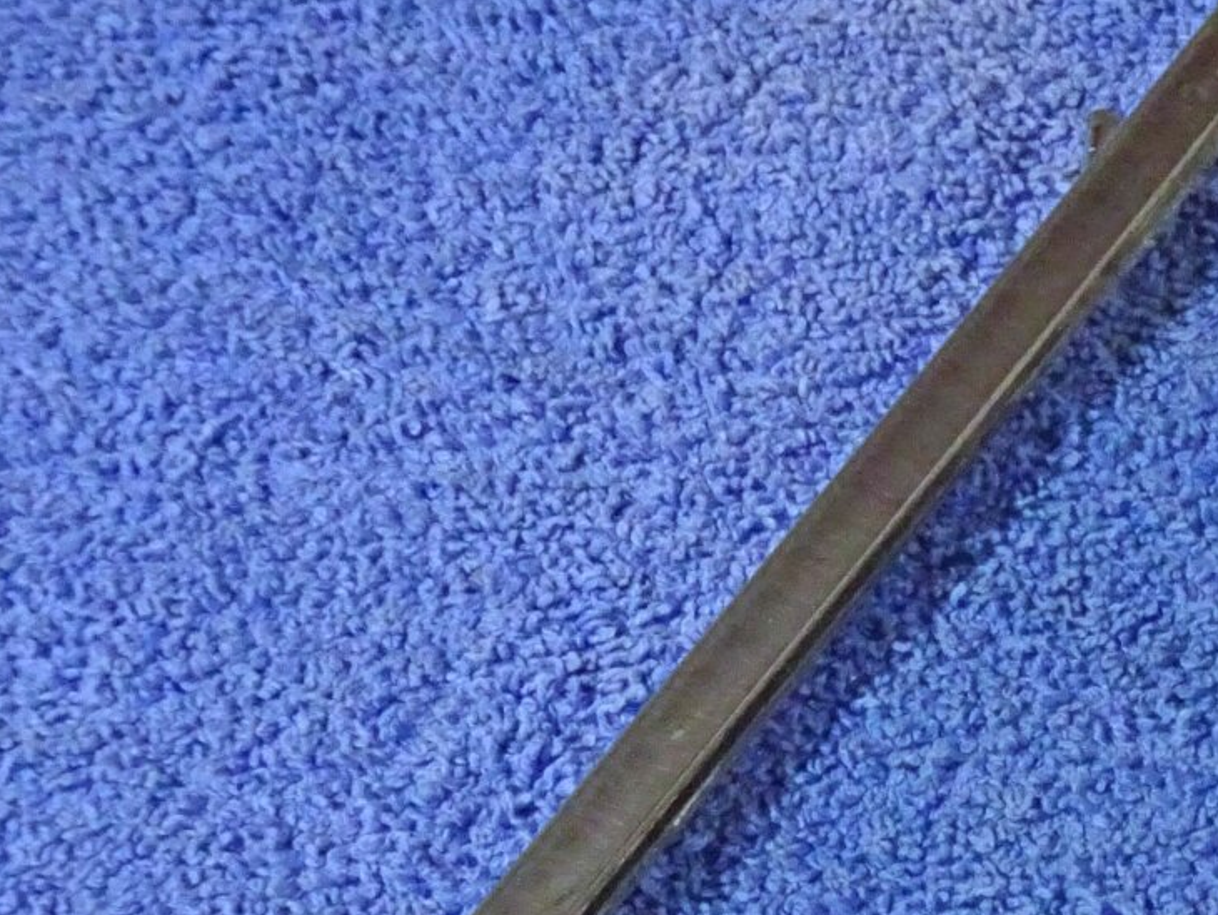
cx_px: 1345
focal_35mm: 157
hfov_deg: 12.4
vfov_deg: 9.4
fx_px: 5526
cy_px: 688
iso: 800
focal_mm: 9.52
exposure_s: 1/20
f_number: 4.5
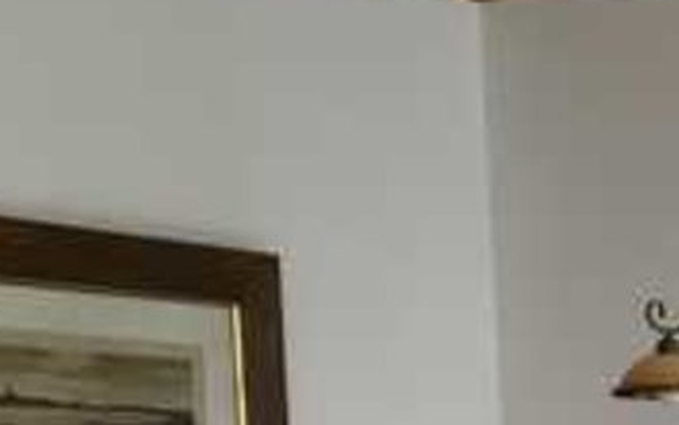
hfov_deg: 17.1
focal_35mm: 111
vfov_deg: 10.8
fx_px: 2055
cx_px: 1000
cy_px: 860
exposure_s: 1/33
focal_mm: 4.15
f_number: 2.2
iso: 100
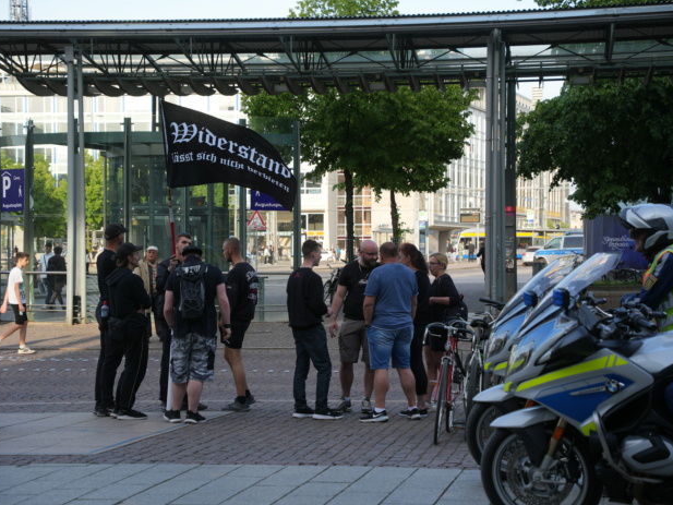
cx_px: 312
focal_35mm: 75
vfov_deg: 19.6
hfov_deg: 26.0
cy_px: 252
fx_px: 1458
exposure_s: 1/160
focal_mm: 69
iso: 125
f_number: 5.6
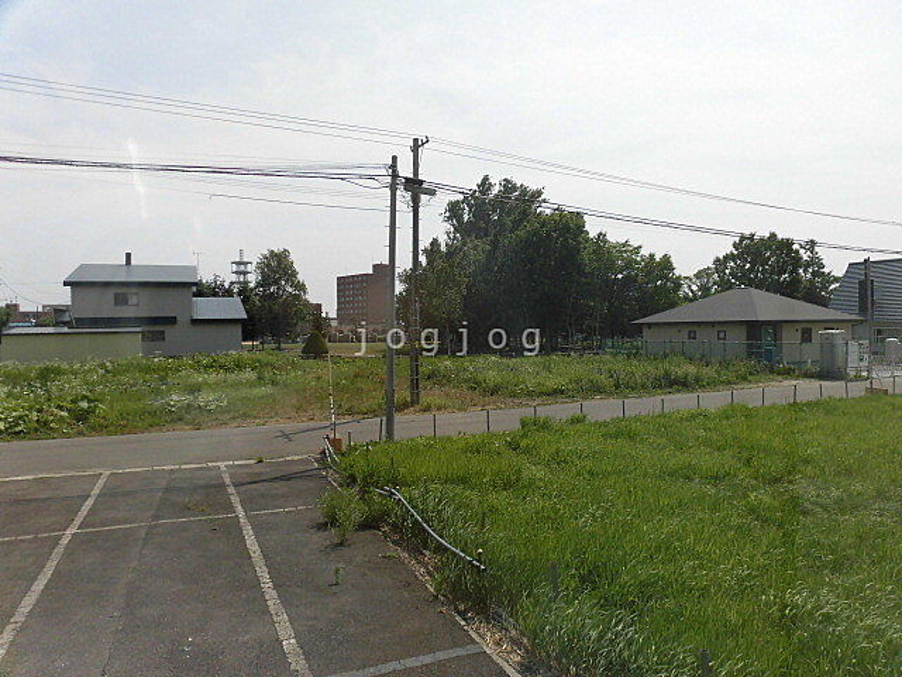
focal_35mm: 24
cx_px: 451
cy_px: 338
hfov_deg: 71.6
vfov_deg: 56.8
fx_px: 625
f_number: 7.8
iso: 100
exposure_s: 1/320
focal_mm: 4.3
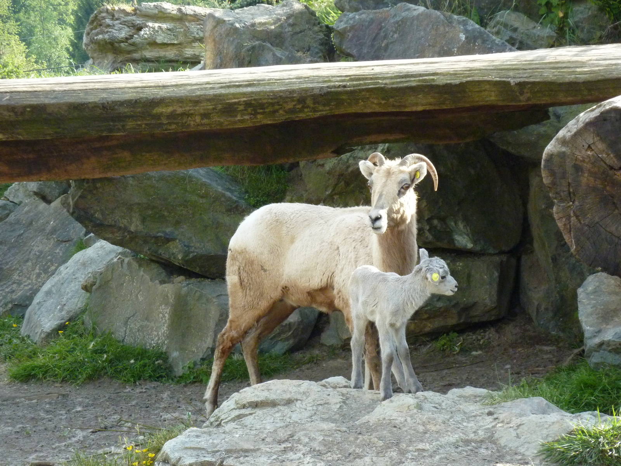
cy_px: 233
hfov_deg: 13.4
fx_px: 2637
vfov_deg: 10.1
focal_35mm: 147
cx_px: 310
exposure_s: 1/400
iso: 400
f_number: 4.5
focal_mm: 24.1
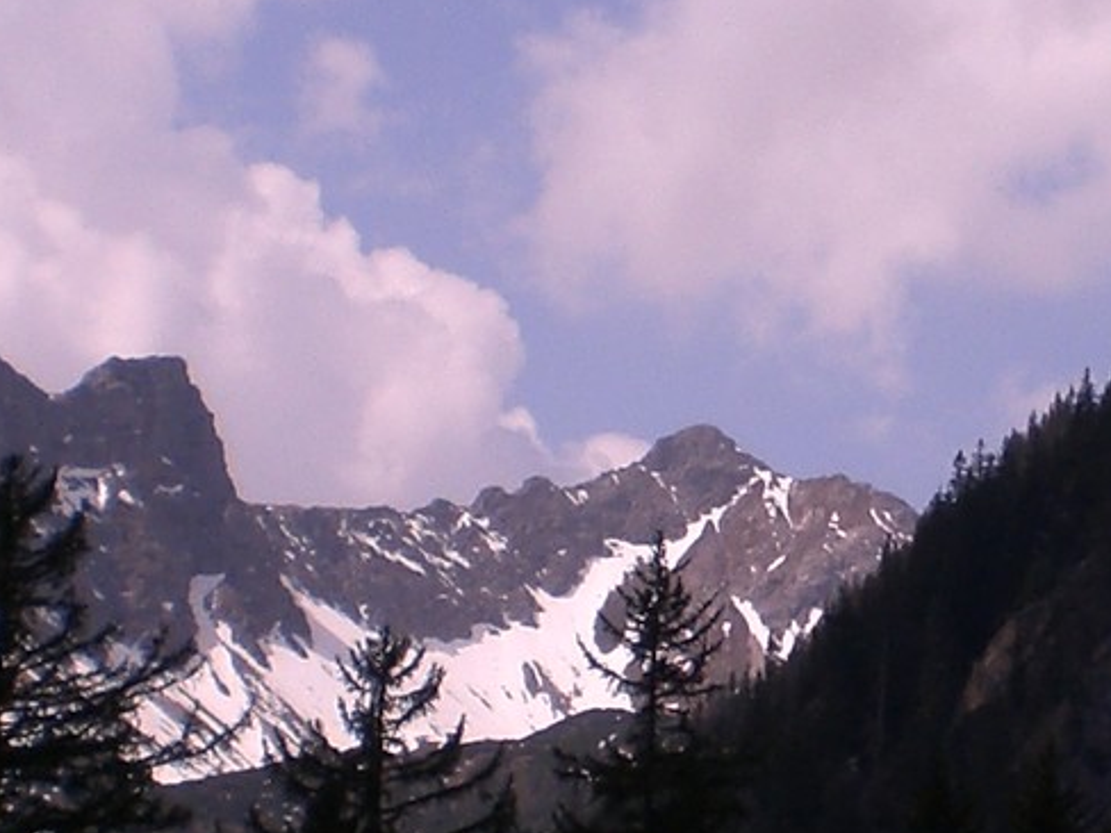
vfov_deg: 8.9
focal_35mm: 166
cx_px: 996
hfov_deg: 11.8
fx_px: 5328
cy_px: 681
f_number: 4.4
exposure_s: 1/1000
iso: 50
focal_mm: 6.3
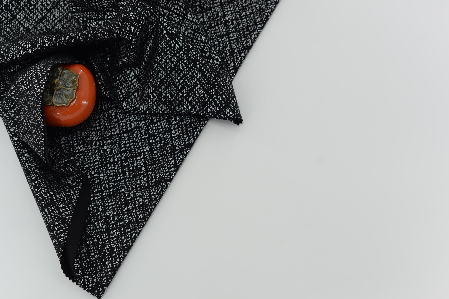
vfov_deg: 27.0
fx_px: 624
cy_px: 150
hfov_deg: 39.6
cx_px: 224
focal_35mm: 50
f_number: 4
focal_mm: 50
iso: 100
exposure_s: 1/160
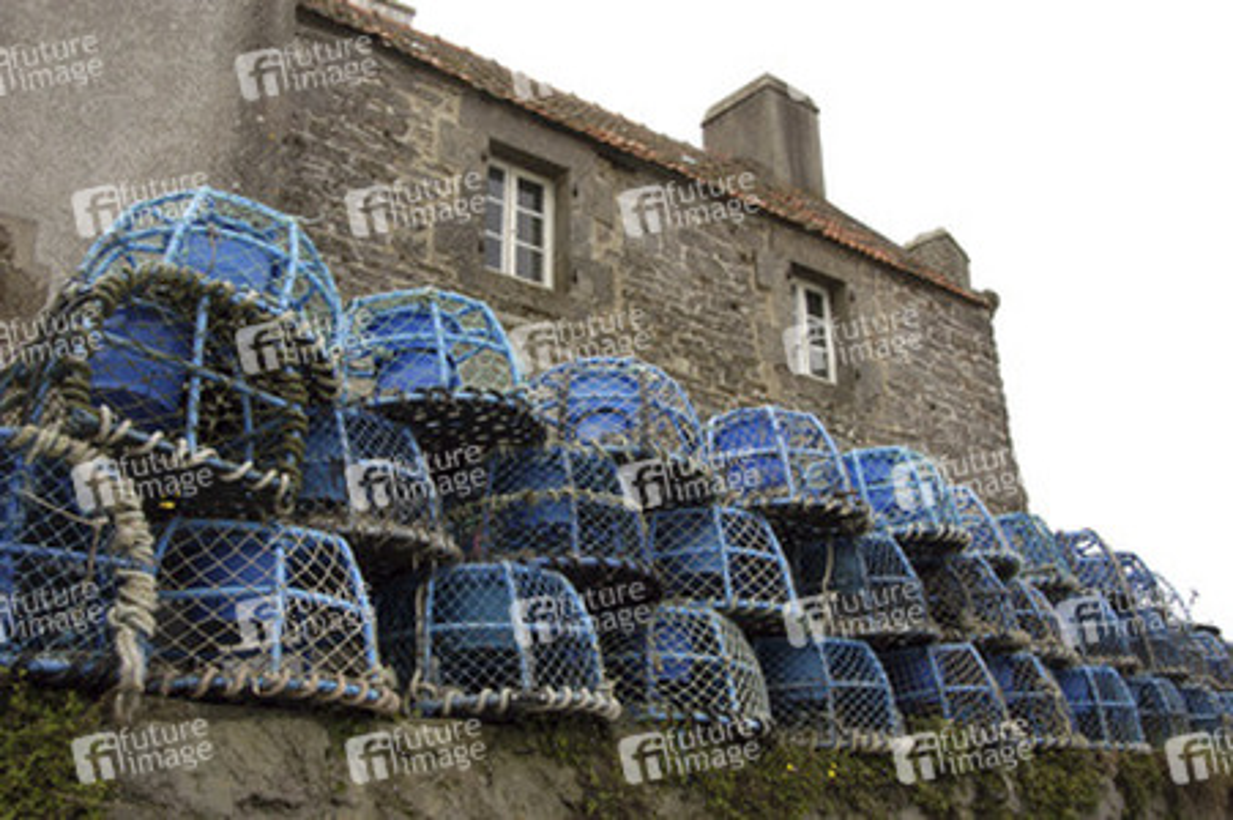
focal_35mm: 33
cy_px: 410
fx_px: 1129
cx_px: 616
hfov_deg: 57.3
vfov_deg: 39.9
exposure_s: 1/250
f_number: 8
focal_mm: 22
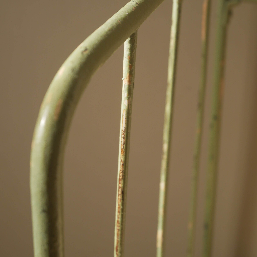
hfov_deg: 25.7
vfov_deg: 25.7
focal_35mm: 67
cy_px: 101
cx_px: 128
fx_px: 563
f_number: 5.3
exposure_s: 1/60
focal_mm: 27
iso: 200
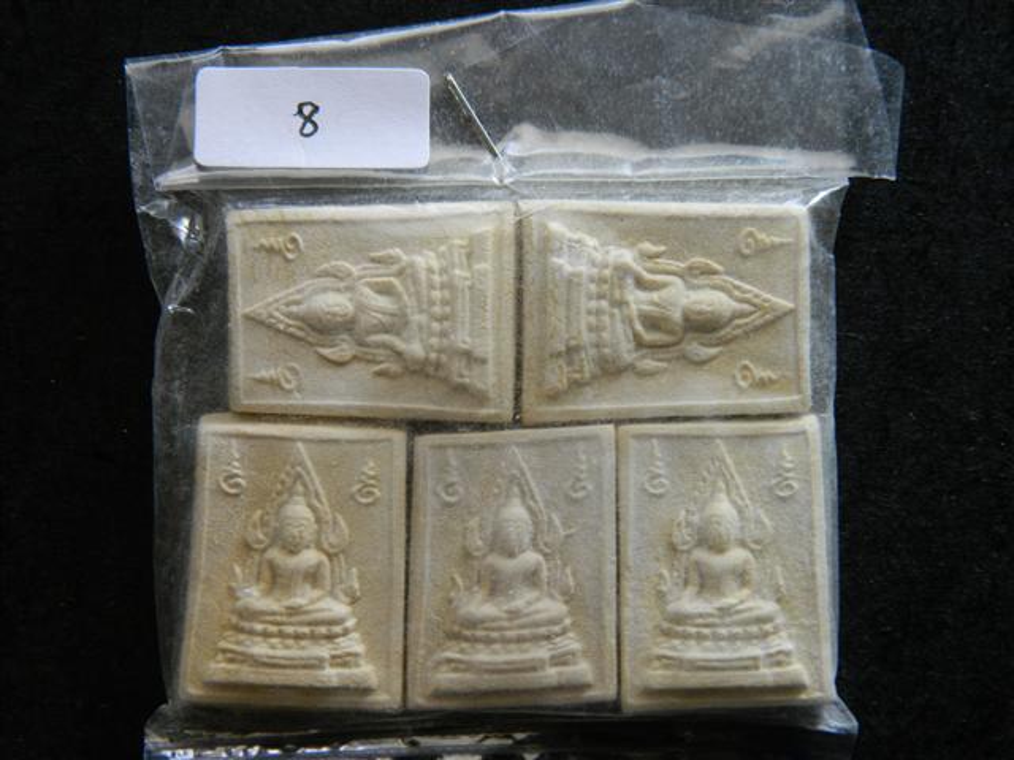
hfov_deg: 27.8
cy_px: 380
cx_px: 507
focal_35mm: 70
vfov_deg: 21.0
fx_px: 2050
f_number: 4
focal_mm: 12.6
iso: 100
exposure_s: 1/20
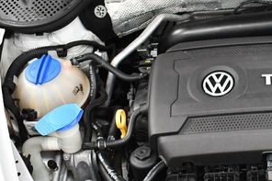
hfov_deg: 24.4
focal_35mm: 78
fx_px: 589
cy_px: 113
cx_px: 291
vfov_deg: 17.4
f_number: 3.5
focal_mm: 18
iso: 2000
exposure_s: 1/125
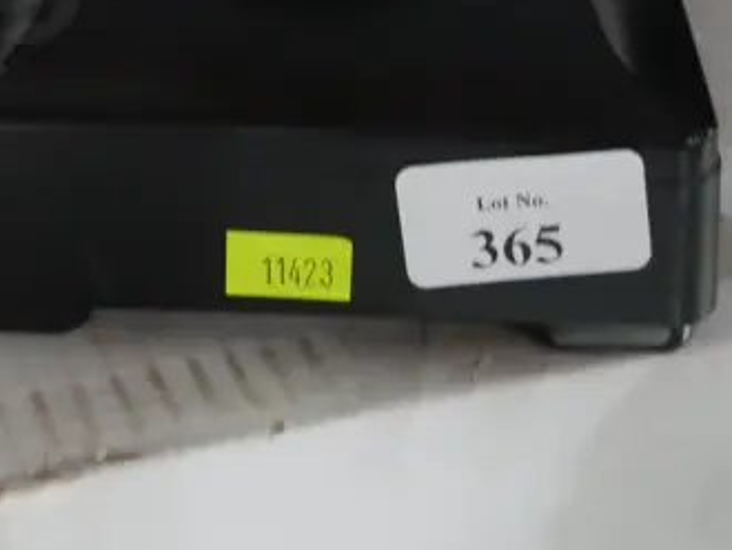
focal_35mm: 93
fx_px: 1968
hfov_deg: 21.0
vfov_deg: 15.2
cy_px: -150
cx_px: 213
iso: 2500
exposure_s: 1/60
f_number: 3.6
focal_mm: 15
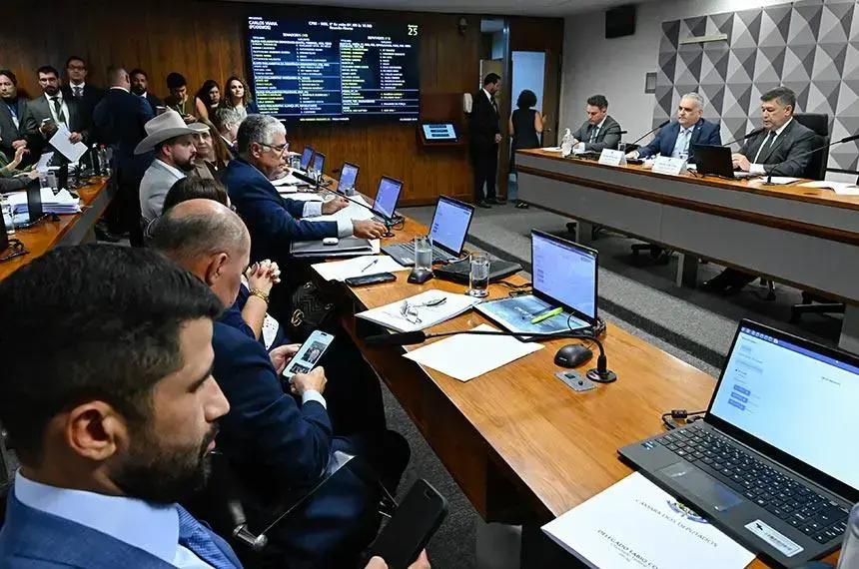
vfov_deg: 52.9
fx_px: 572
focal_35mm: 24
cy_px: 284
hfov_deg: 73.8
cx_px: 430
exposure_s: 1/100
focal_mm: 24
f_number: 8
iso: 6400
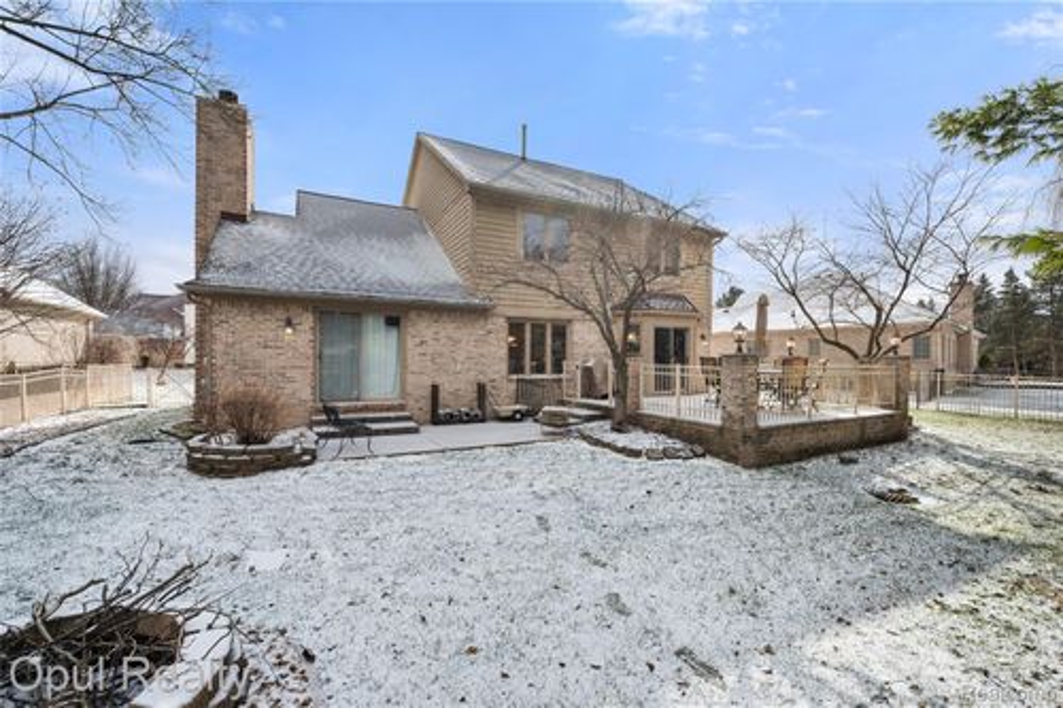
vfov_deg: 81.2
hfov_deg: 104.3
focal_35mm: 14
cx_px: 532
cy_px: 354
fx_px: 413
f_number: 11
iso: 100
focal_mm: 14
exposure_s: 1/80
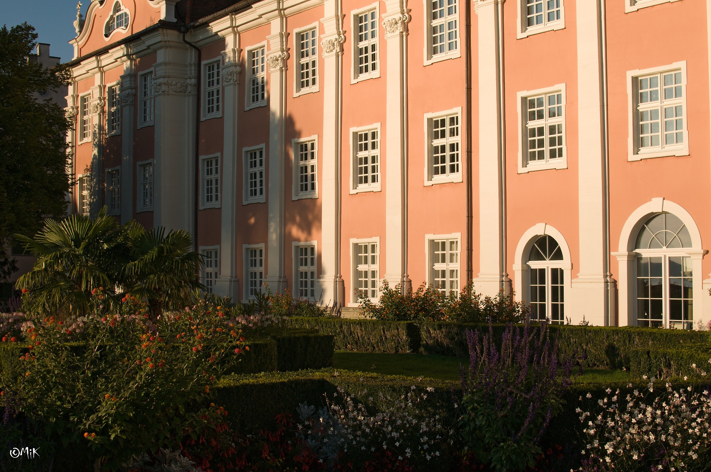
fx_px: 1036
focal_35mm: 52
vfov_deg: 25.7
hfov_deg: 37.9
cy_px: 236
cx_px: 356
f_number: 9
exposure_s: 1/320
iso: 200
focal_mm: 35
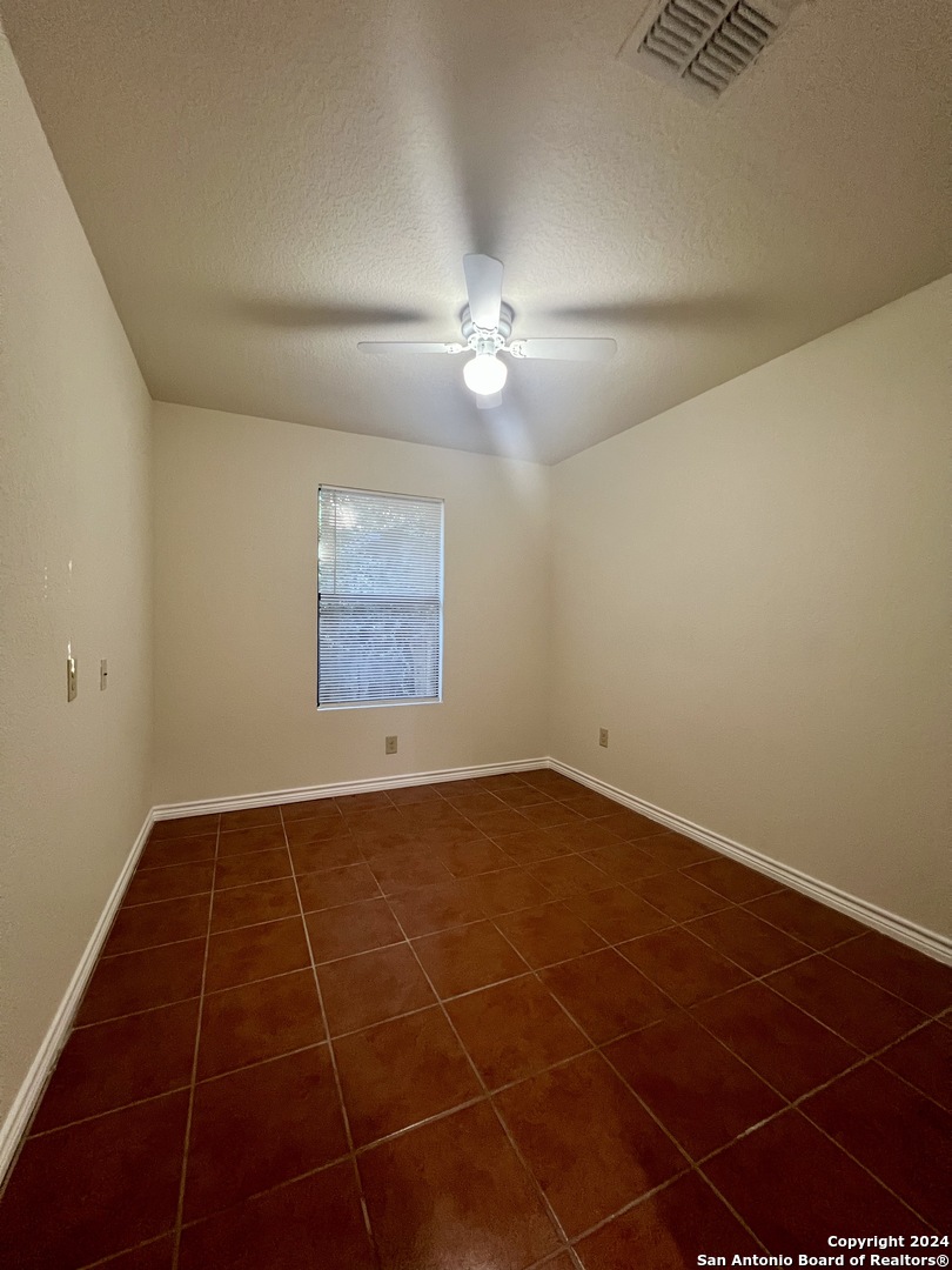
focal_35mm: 13
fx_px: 477
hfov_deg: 89.9
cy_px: 635
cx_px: 476
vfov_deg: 106.2
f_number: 1.8
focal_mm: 1.57
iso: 400
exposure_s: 1/60
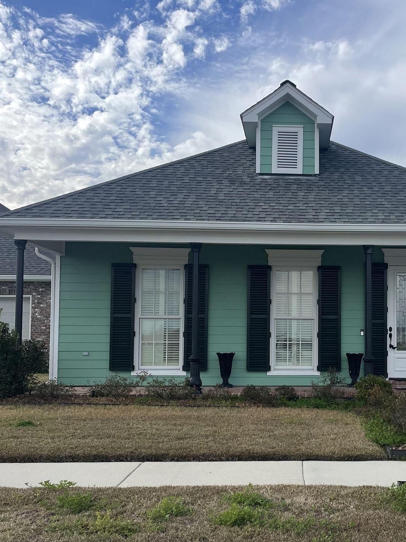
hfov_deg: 32.7
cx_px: 323
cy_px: 315
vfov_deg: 43.7
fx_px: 672
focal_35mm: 43
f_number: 1.6
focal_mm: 4.2
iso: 32
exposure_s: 1/3731
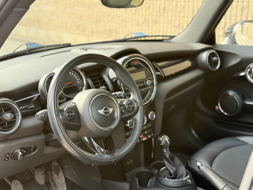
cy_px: 95
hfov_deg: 39.7
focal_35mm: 48
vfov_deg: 30.3
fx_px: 351
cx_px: 126
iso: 160
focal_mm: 6.76
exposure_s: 1/242
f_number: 1.78
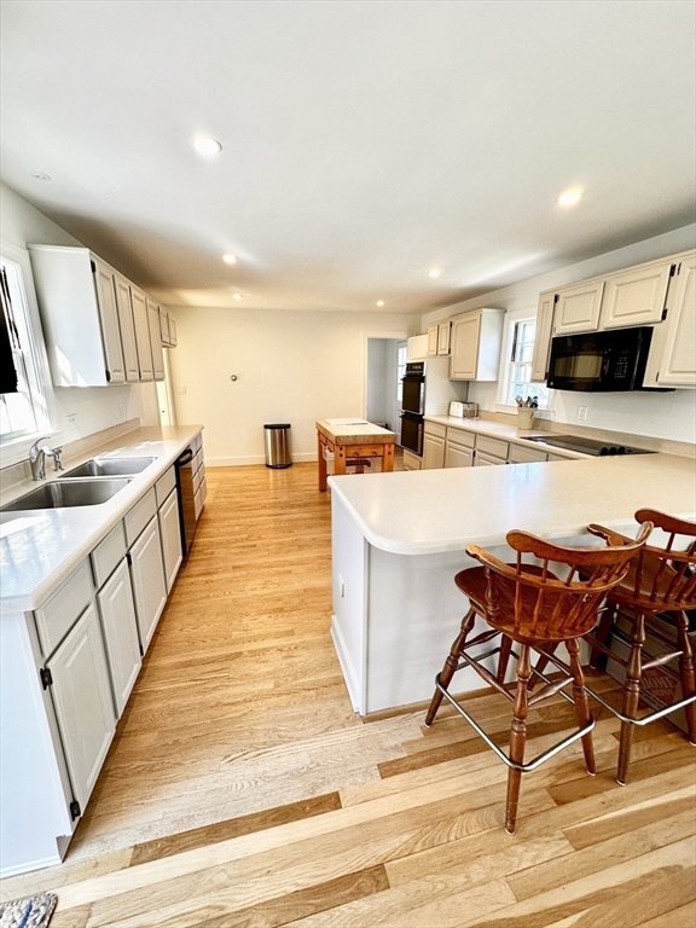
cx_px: 348
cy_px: 464
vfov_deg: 102.1
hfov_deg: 85.7
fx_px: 375
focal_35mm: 14
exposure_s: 1/120
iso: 160
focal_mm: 2.22
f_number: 2.2
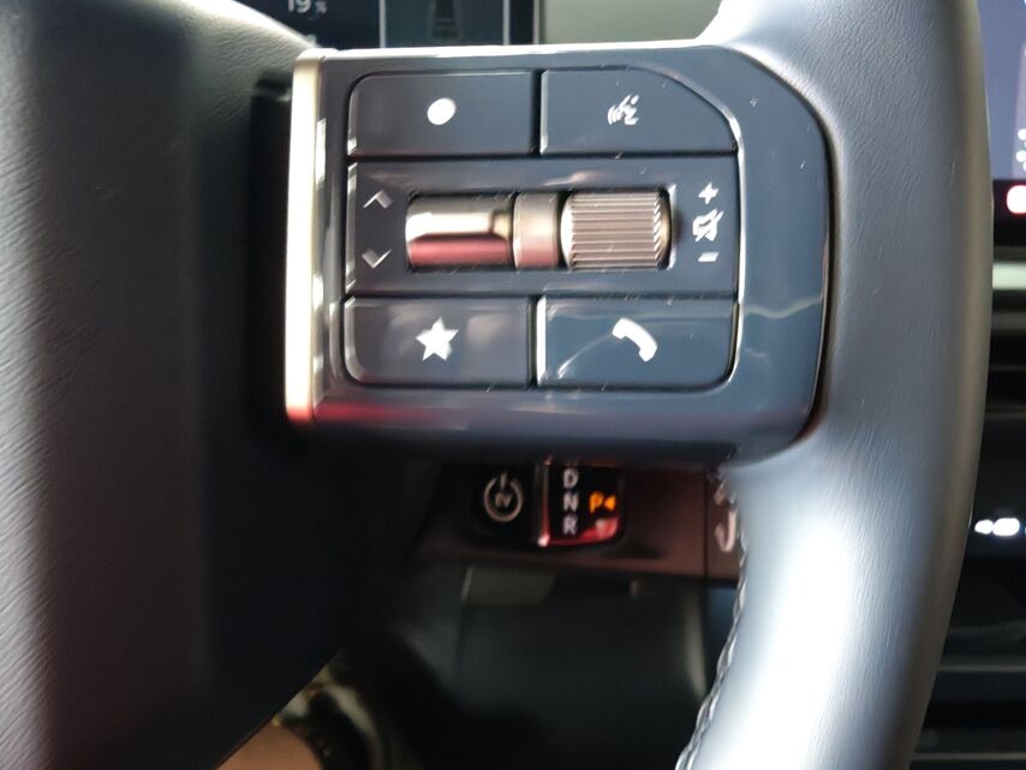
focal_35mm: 23
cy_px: 385
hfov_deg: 73.9
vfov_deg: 58.9
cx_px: 513
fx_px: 682
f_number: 1.8
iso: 800
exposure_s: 1/16.7
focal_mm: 2.03
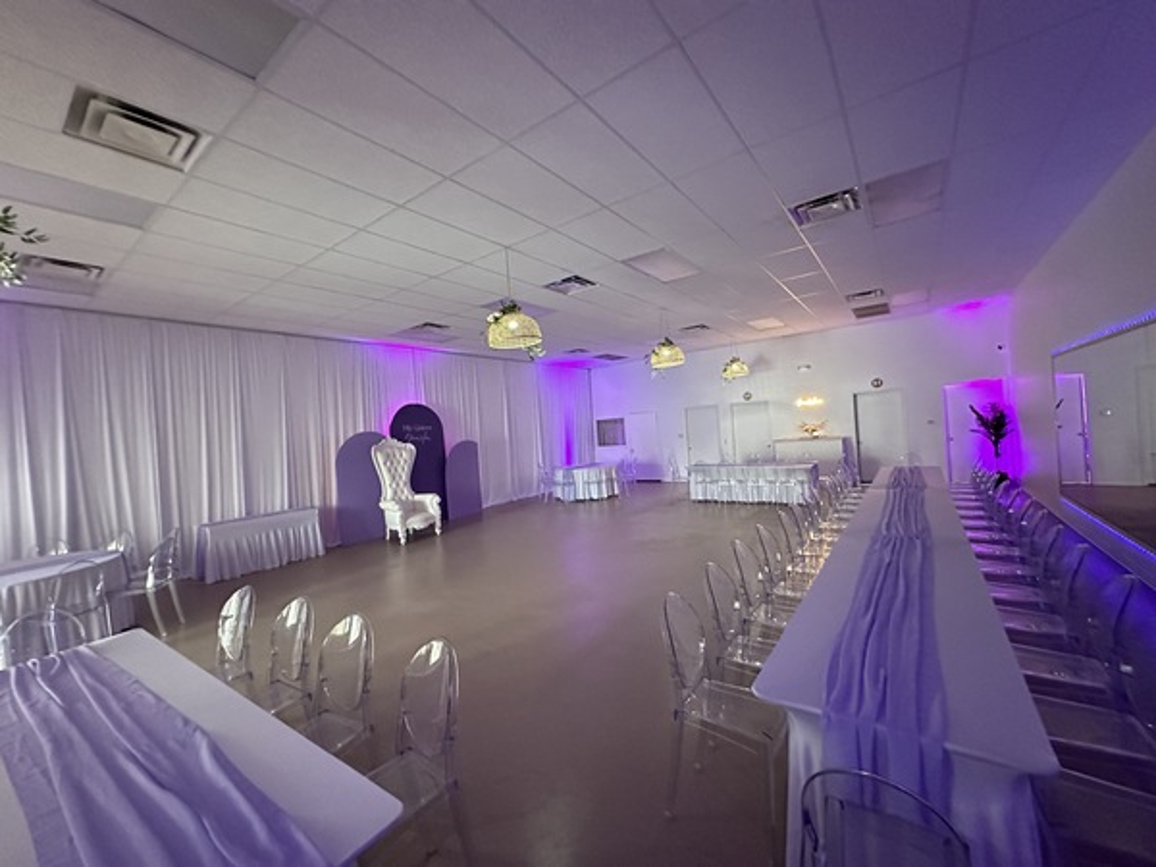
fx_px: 468
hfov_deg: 102.1
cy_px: 434
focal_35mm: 14
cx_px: 578
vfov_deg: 85.7
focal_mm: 2.22
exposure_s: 1/58
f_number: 2.2
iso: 1000
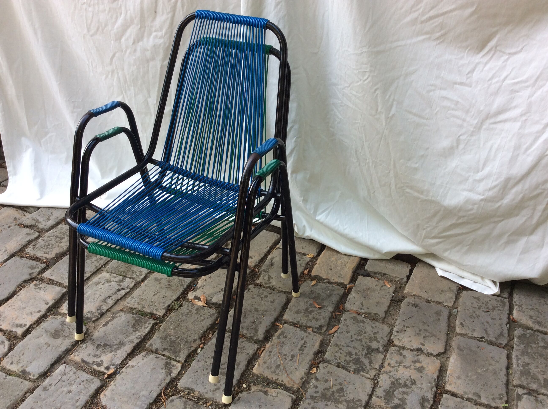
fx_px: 506
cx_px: 274
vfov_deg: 44.1
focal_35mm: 32
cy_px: 204
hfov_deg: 56.9
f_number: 2.4
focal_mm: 3.3
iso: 32
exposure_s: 1/174
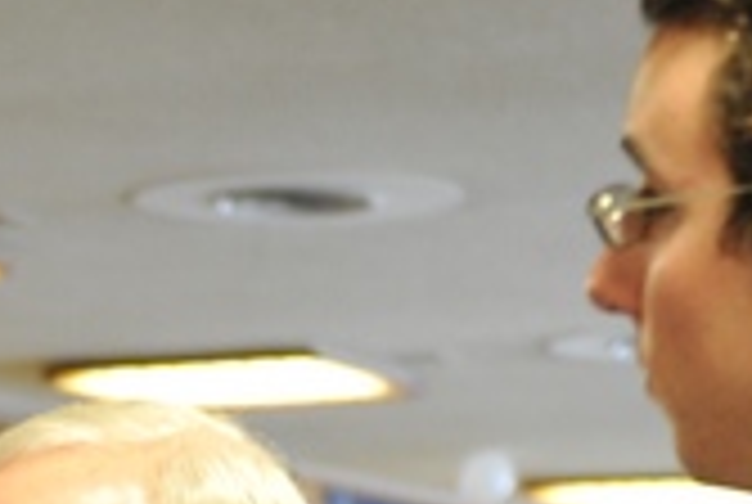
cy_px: 1289
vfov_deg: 6.4
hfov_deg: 10.0
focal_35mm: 203
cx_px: -171
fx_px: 4248
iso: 1600
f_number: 2.8
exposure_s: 1/80
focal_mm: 34
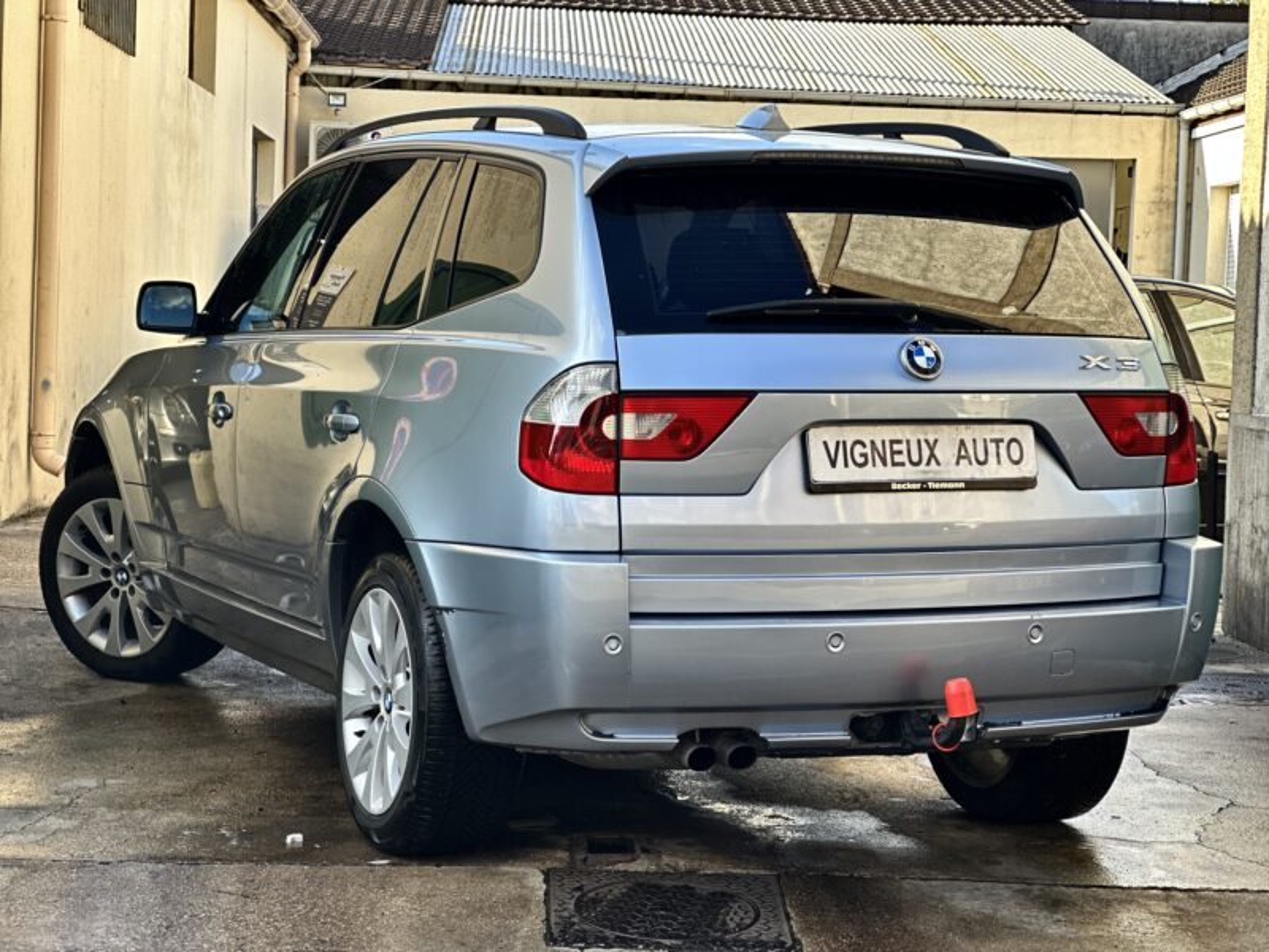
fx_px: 2823
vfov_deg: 19.1
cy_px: 476
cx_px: 634
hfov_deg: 25.3
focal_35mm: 77
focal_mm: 9
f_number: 2.8
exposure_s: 1/121
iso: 32
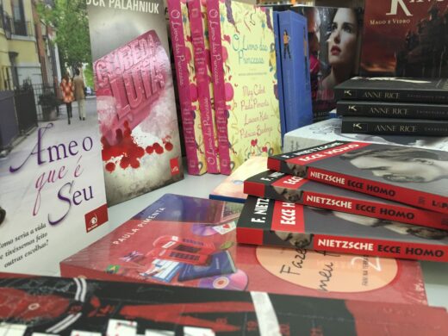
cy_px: 168
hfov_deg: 61.7
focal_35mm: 29
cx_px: 224
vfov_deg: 48.2
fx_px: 375
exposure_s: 1/30
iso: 125
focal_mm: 4.15
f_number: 2.2
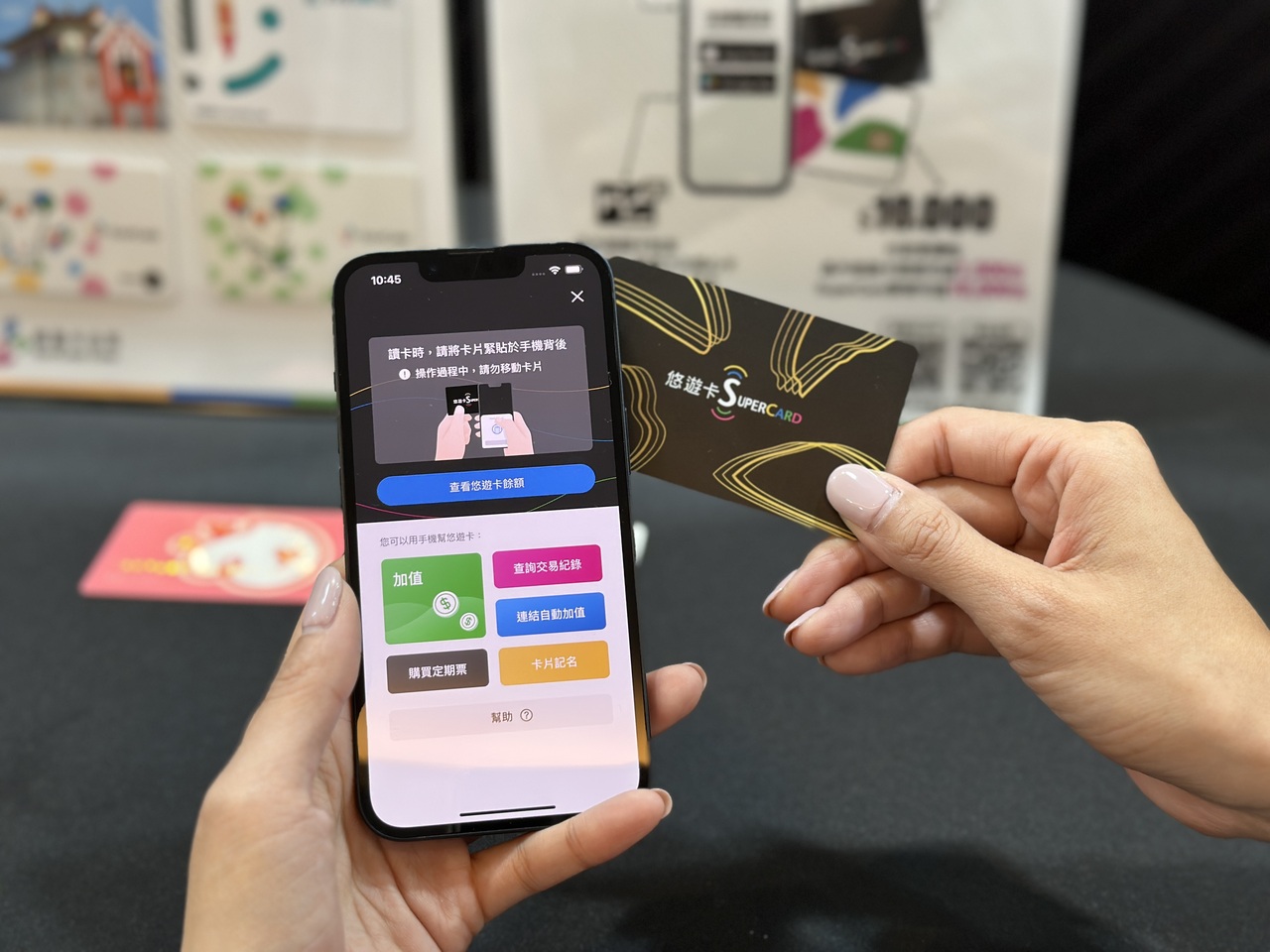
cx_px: 635
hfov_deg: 39.7
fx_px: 1761
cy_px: 476
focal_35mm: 48
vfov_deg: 30.3
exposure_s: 1/60
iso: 160
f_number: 1.78
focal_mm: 6.86
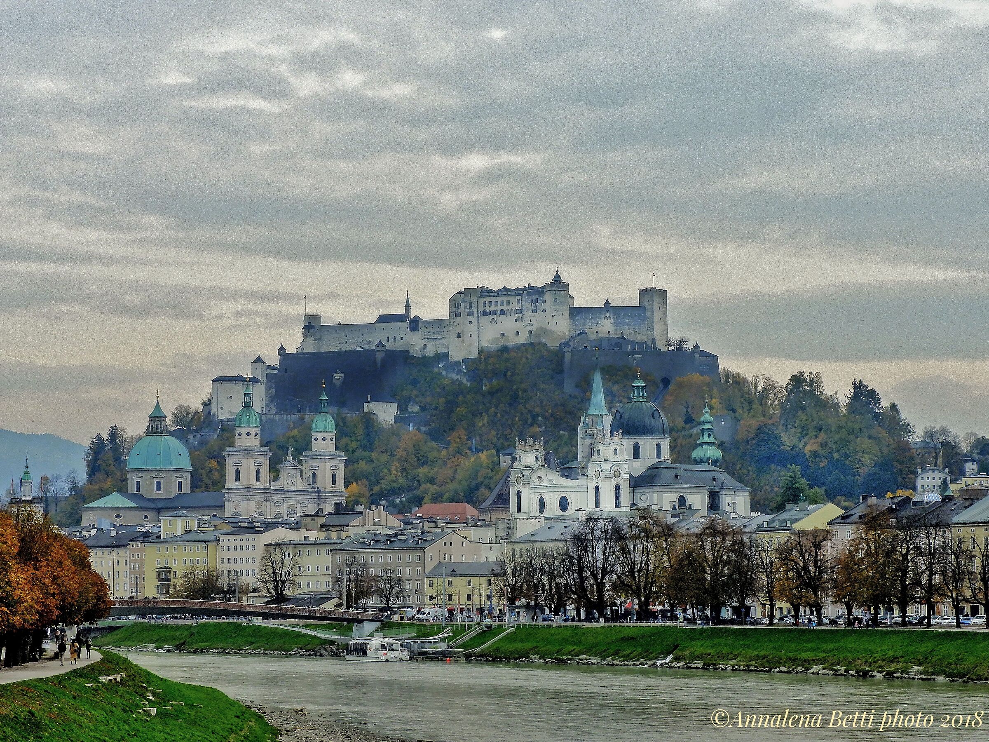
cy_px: 371
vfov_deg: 14.1
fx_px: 3000
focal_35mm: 105
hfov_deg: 18.7
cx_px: 494
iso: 200
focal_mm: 18.8
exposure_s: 1/50
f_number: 7.6
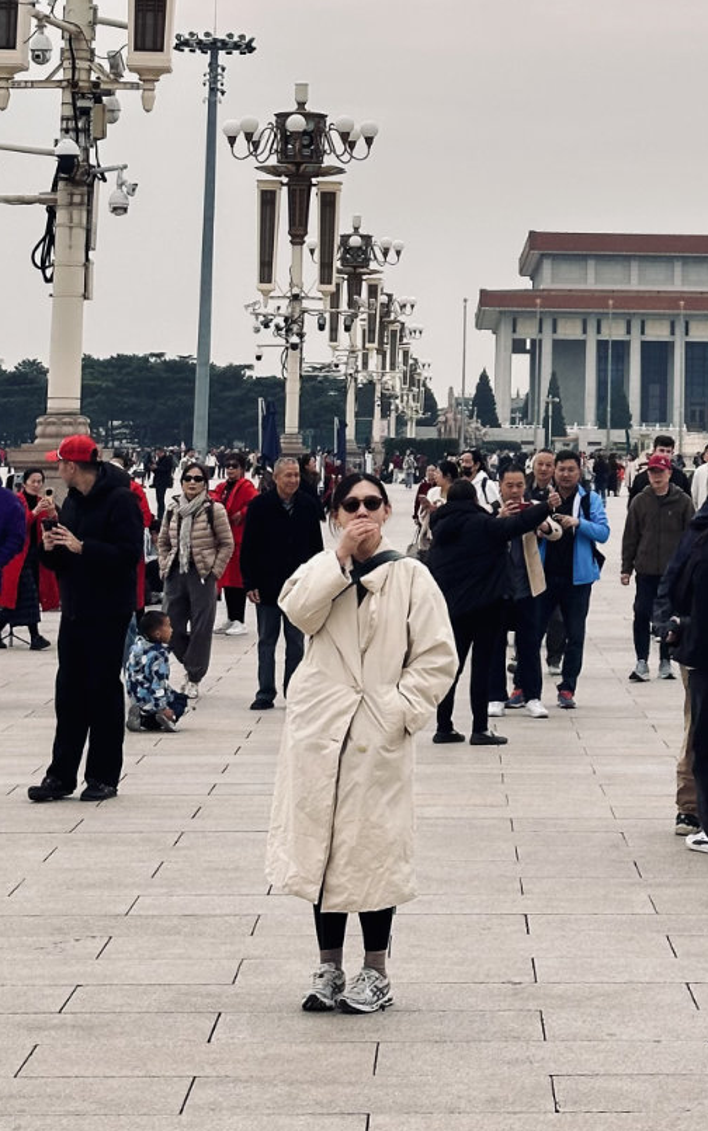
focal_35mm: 101
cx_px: 646
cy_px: 49
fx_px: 3117
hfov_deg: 12.8
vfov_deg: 20.1
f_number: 1.8
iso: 64
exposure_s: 1/4785
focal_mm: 6.9
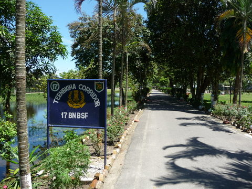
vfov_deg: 49.7
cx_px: 126
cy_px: 94
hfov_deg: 63.4
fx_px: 204
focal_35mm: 28
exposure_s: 1/500
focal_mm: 4.7
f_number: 3.3
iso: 100
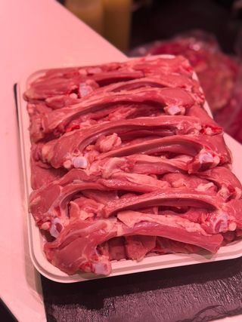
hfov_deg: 30.3
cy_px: 161
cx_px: 121
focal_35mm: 48
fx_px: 448
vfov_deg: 39.7
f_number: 1.78
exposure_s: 1/236
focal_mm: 6.76
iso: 64
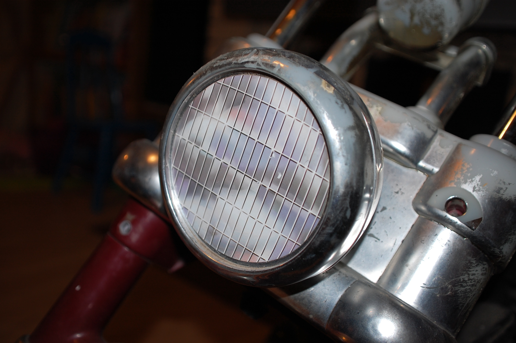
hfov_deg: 53.2
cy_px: 172
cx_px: 258
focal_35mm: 36
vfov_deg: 36.8
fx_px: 516
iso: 200
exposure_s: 1/60
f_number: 3.5
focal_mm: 24
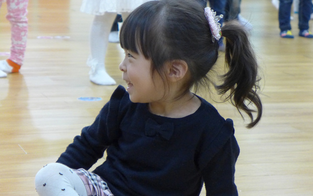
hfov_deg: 17.5
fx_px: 1015
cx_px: 146
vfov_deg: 11.0
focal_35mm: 119
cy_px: 98
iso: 800
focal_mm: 17.7
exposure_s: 1/125
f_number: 2.3
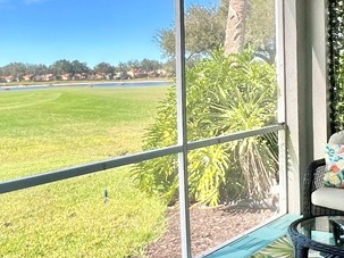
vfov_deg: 32.6
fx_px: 437
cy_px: 88
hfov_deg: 42.9
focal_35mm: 44
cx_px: 186
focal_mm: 1.57
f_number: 1.8
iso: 32
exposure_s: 1/453
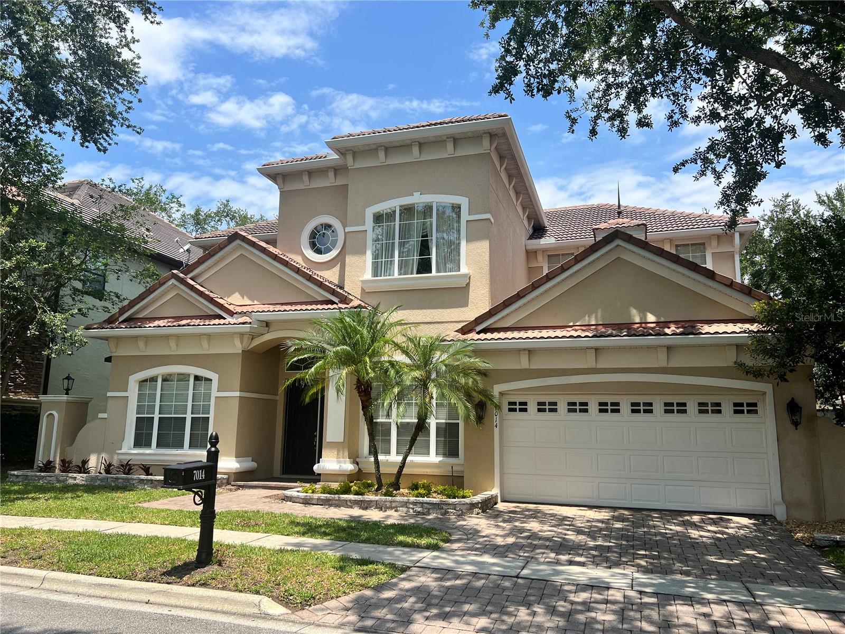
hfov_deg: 67.3
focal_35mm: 26
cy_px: 317
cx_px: 422
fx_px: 635
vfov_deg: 53.1
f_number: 1.5
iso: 50
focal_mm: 5.7
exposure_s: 1/3571
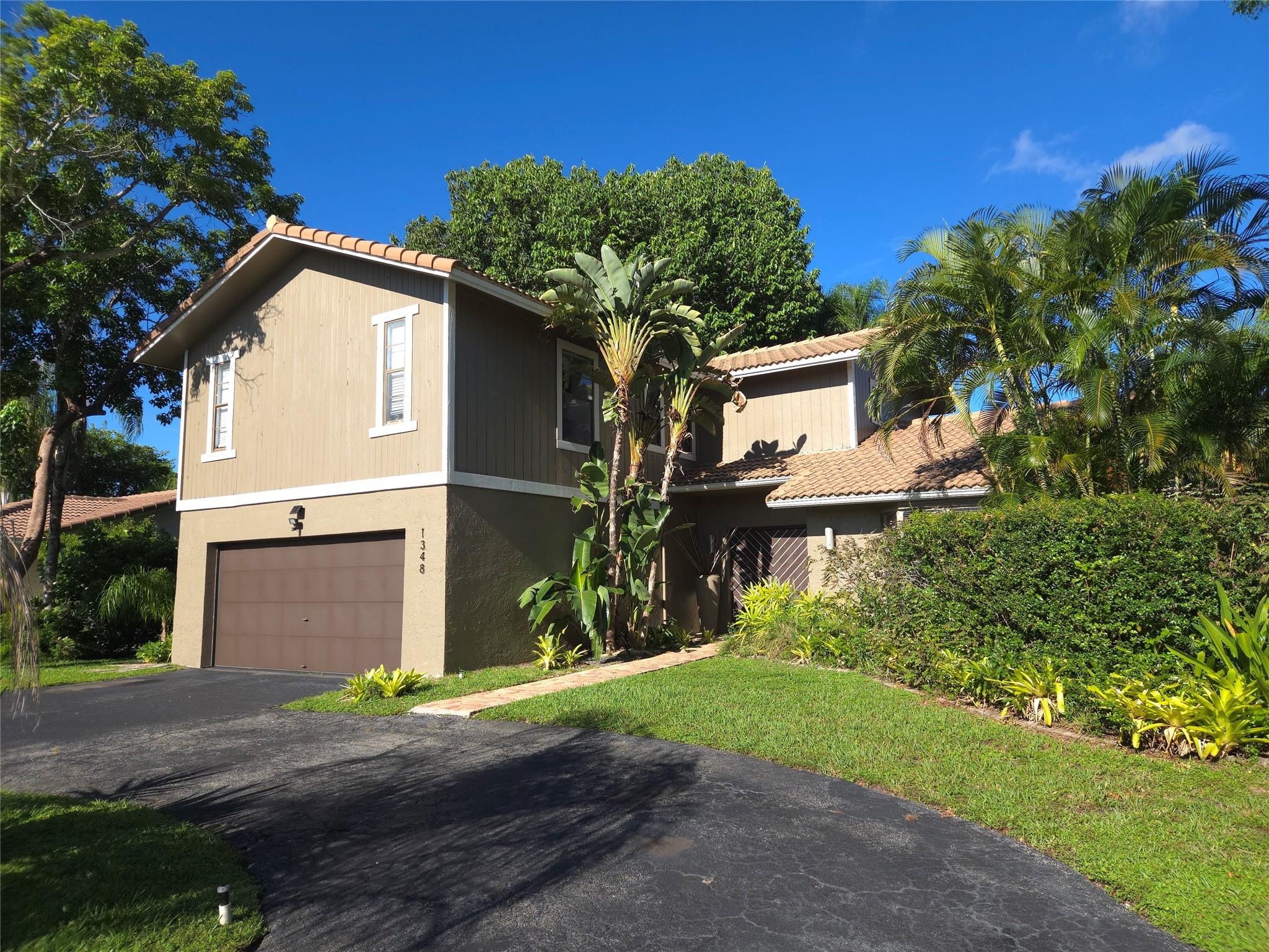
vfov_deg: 58.9
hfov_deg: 73.9
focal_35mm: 23
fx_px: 843
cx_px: 634
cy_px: 476
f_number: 1.8
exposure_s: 1/1348
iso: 50
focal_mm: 5.4
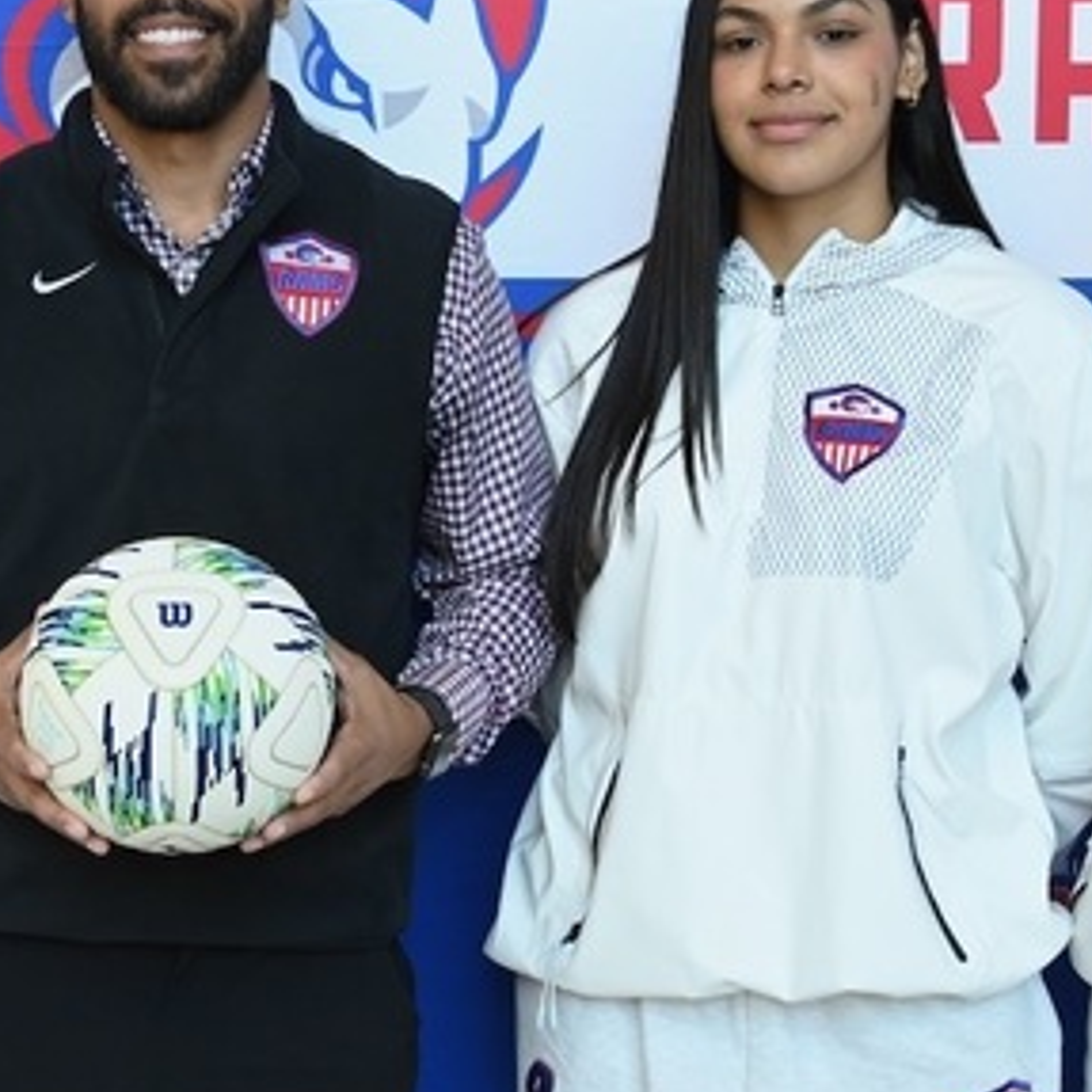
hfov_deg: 20.6
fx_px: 2962
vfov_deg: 20.9
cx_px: 205
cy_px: 451
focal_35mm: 83
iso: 2500
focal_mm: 35
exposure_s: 1/200
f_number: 4
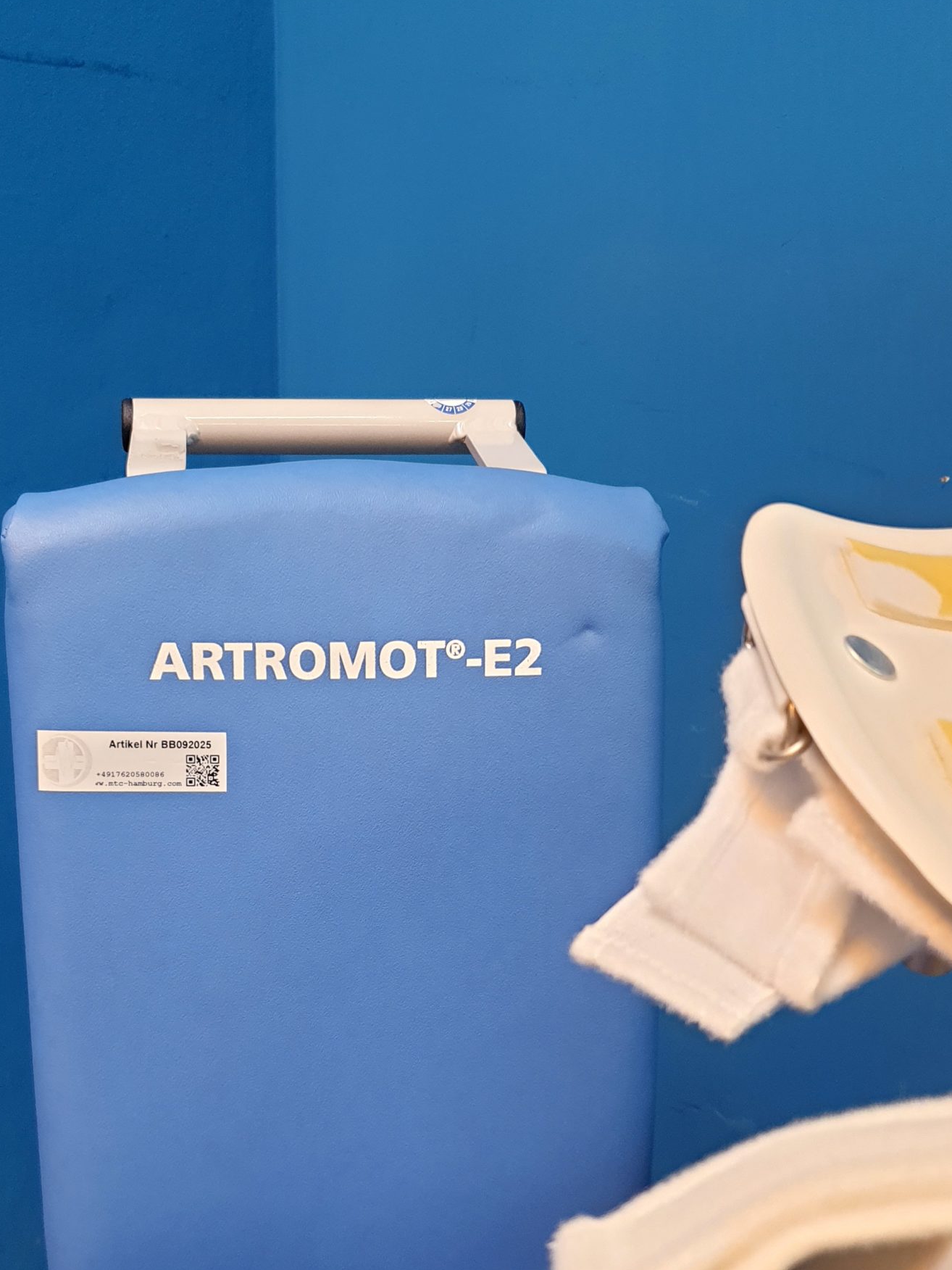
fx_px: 1393
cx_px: 354
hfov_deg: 37.5
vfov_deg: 48.1
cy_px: 860
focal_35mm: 38
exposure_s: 1/50
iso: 125
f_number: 1.5
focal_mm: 4.3
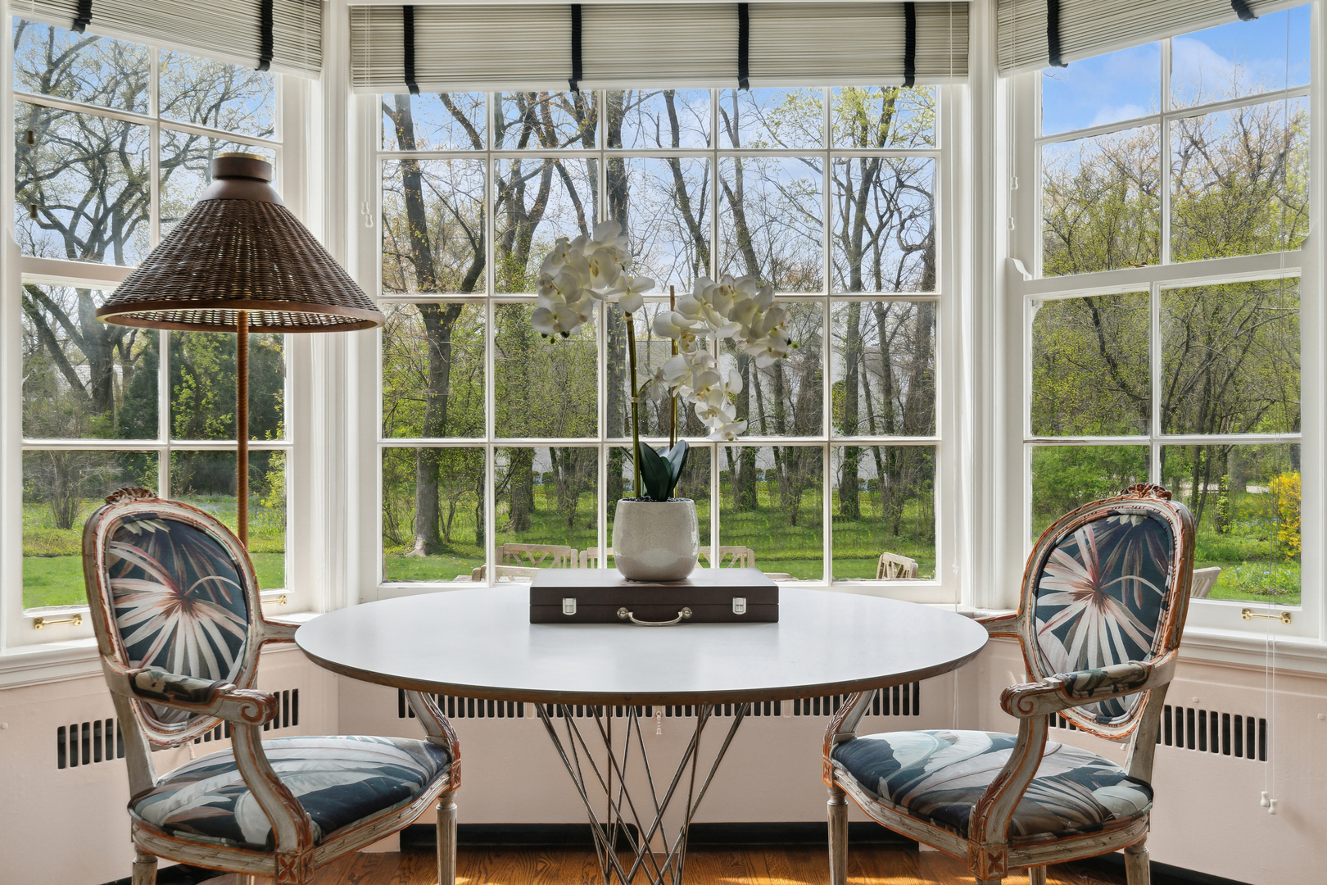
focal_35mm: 30
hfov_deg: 61.9
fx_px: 1106
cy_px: 442
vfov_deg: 43.6
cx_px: 664
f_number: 10
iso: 200
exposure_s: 1/200
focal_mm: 20
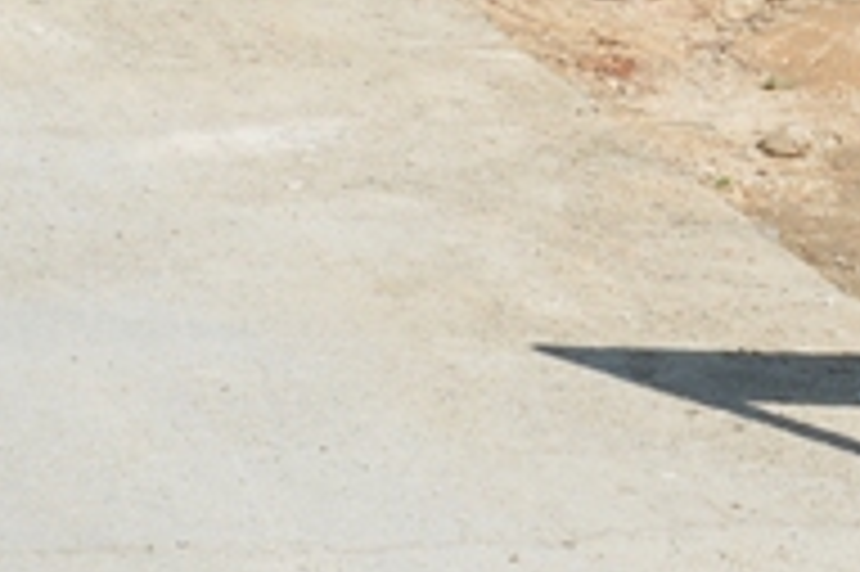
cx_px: 581
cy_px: -97
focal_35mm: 215
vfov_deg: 6.3
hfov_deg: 9.6
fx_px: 5132
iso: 400
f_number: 14
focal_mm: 40
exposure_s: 1/250
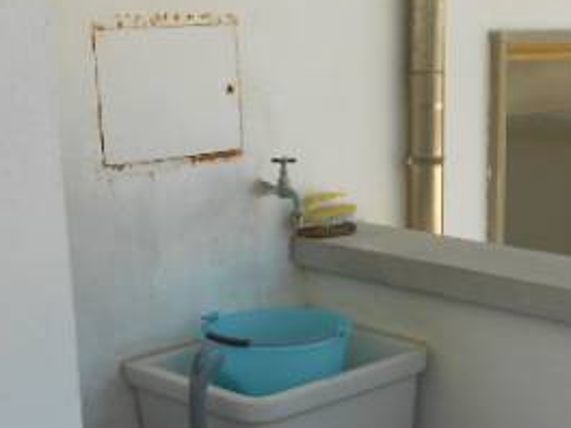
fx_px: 1039
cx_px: 357
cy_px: 285
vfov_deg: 23.2
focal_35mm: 63
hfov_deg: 30.6
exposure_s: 1/250
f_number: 3.2
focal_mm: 4.6
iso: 80
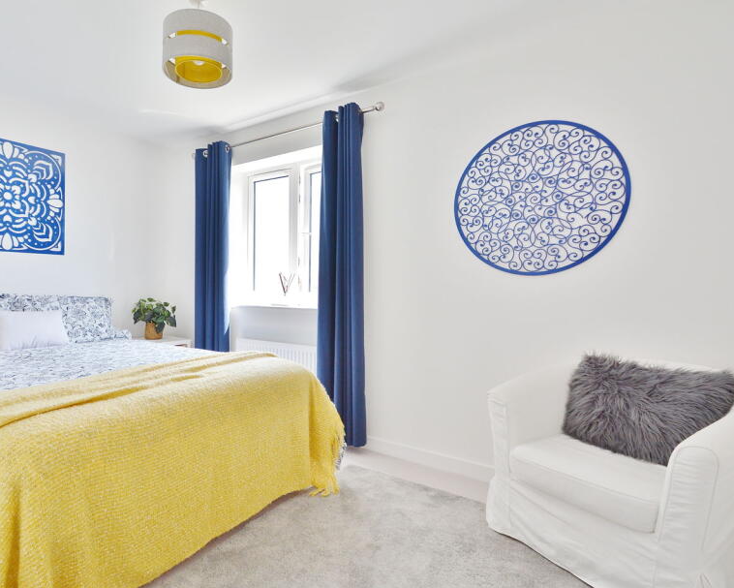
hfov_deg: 81.8
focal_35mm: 19
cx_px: 278
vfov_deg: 70.8
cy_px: 276
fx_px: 413
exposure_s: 1/125
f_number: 5.6
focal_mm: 10
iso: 360
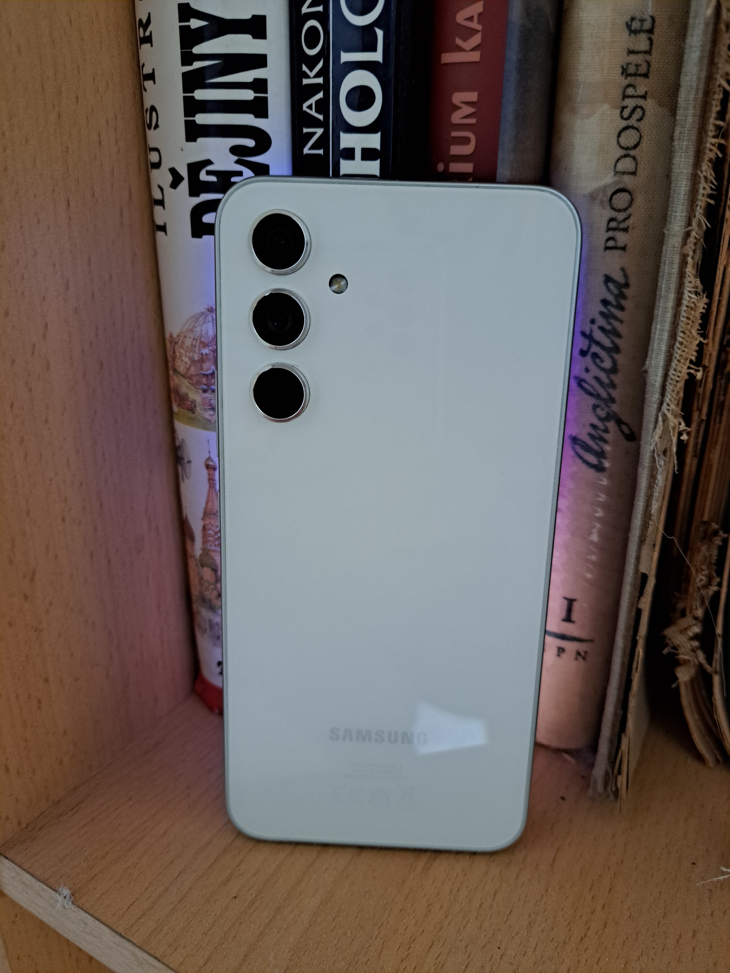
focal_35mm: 24
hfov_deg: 56.8
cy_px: 486
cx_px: 365
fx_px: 675
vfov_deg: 71.6
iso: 400
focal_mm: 5.23
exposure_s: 1/33
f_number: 1.8
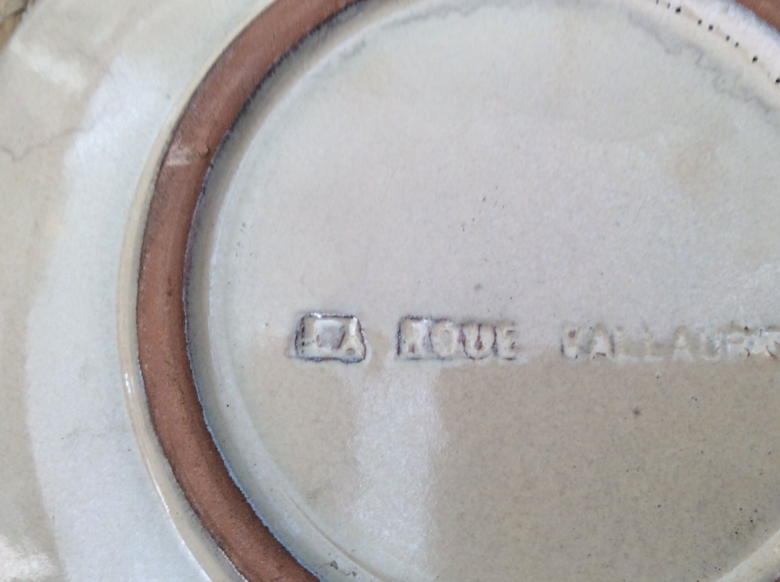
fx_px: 855
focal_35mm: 38
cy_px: 293
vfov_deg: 37.6
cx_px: 453
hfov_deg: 48.8
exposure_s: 1/25
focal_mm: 3.3
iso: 32
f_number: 2.4
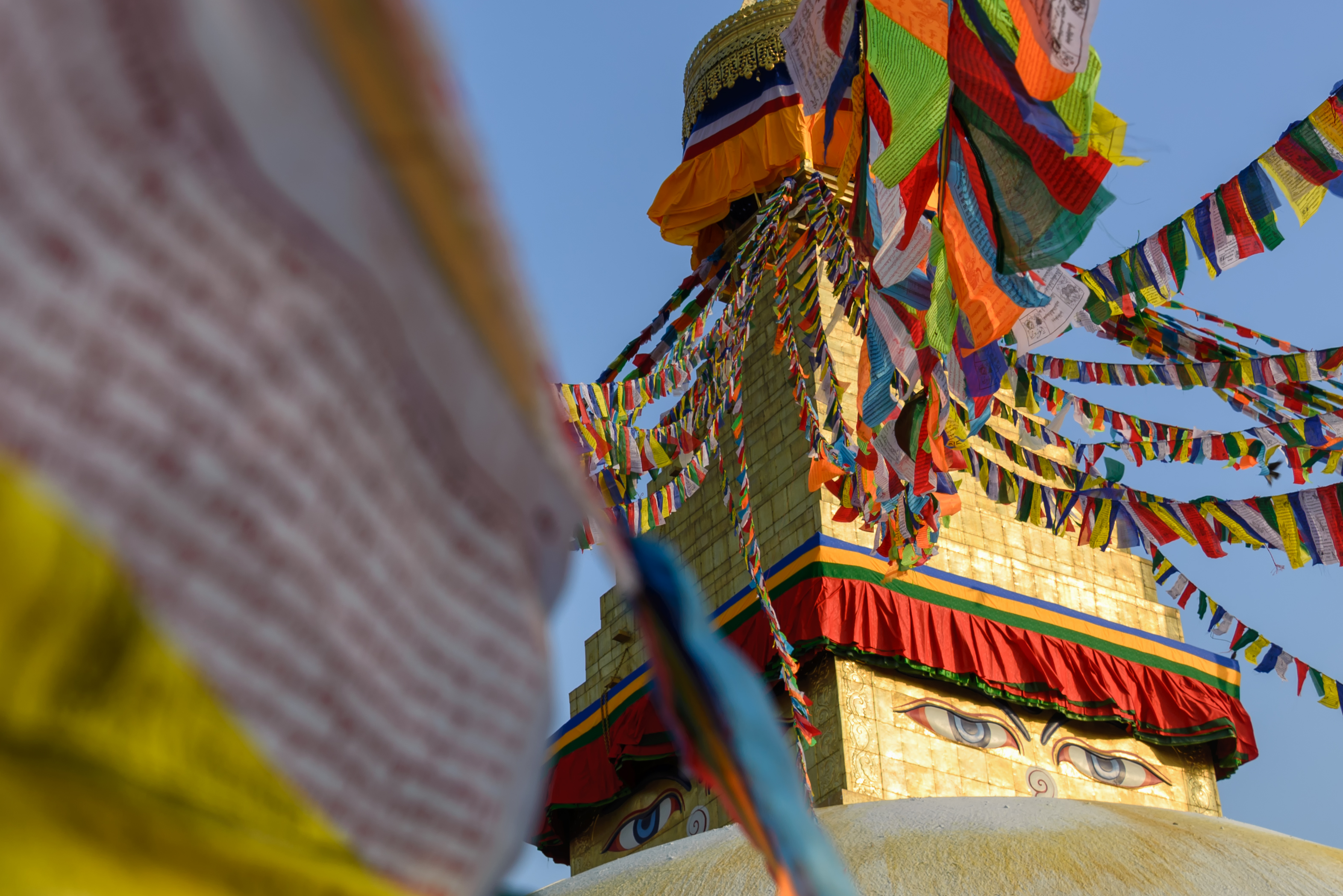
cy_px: 493
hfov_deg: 29.9
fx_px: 2500
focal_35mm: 67
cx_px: 450
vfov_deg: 20.3
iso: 100
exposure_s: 1/90
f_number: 8
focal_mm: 35
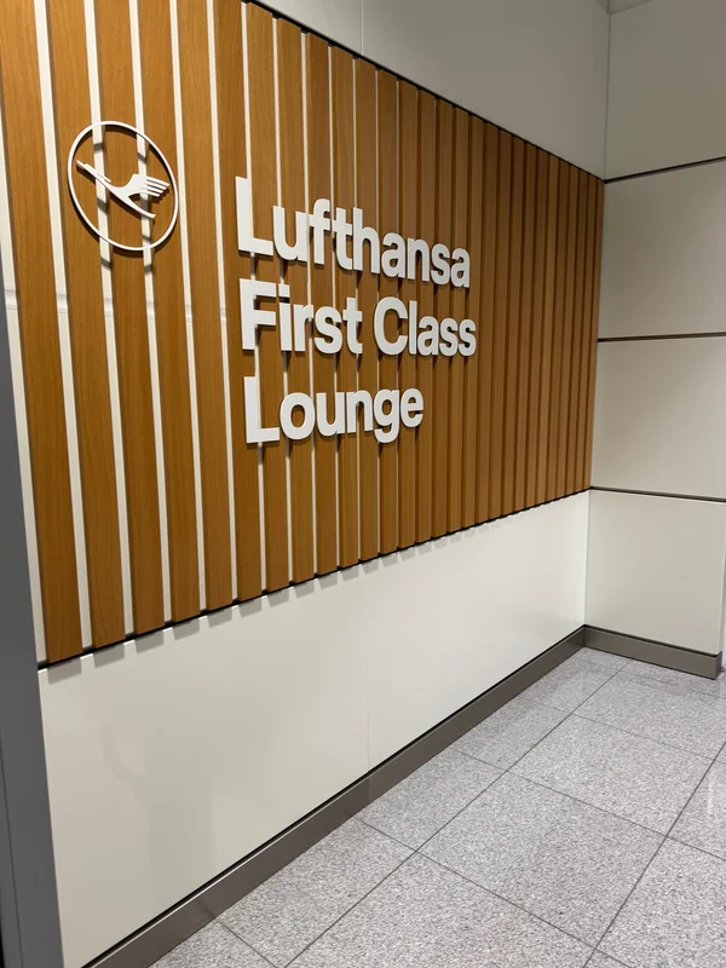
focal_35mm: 24
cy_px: 484
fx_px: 671
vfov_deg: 71.6
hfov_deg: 56.8
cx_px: 363
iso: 125
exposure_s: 1/50
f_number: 1.78
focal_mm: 6.76
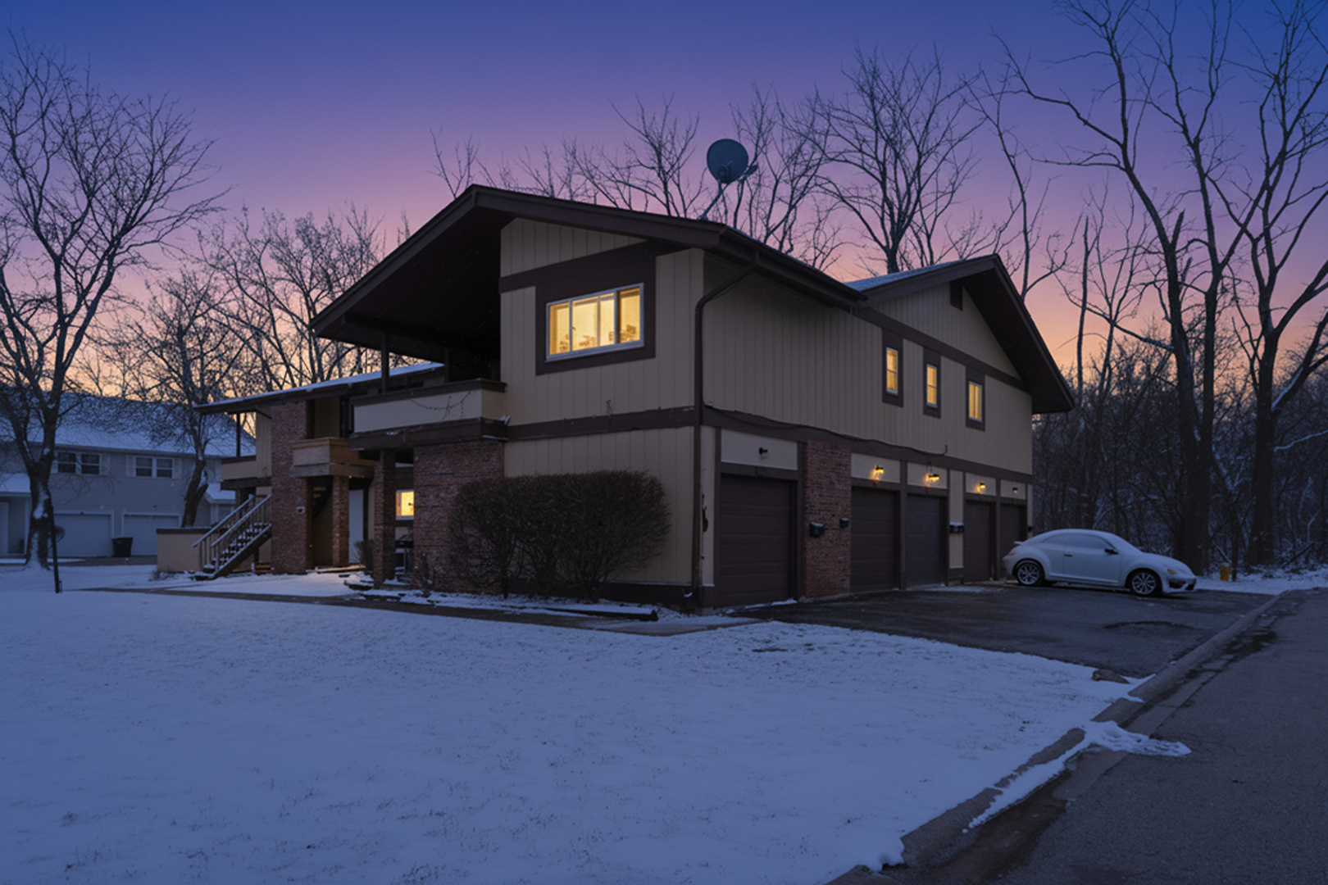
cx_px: 664
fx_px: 885
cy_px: 442
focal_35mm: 24
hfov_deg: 73.7
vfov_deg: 53.1
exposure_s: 1/400
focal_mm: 24
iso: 100
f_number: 5
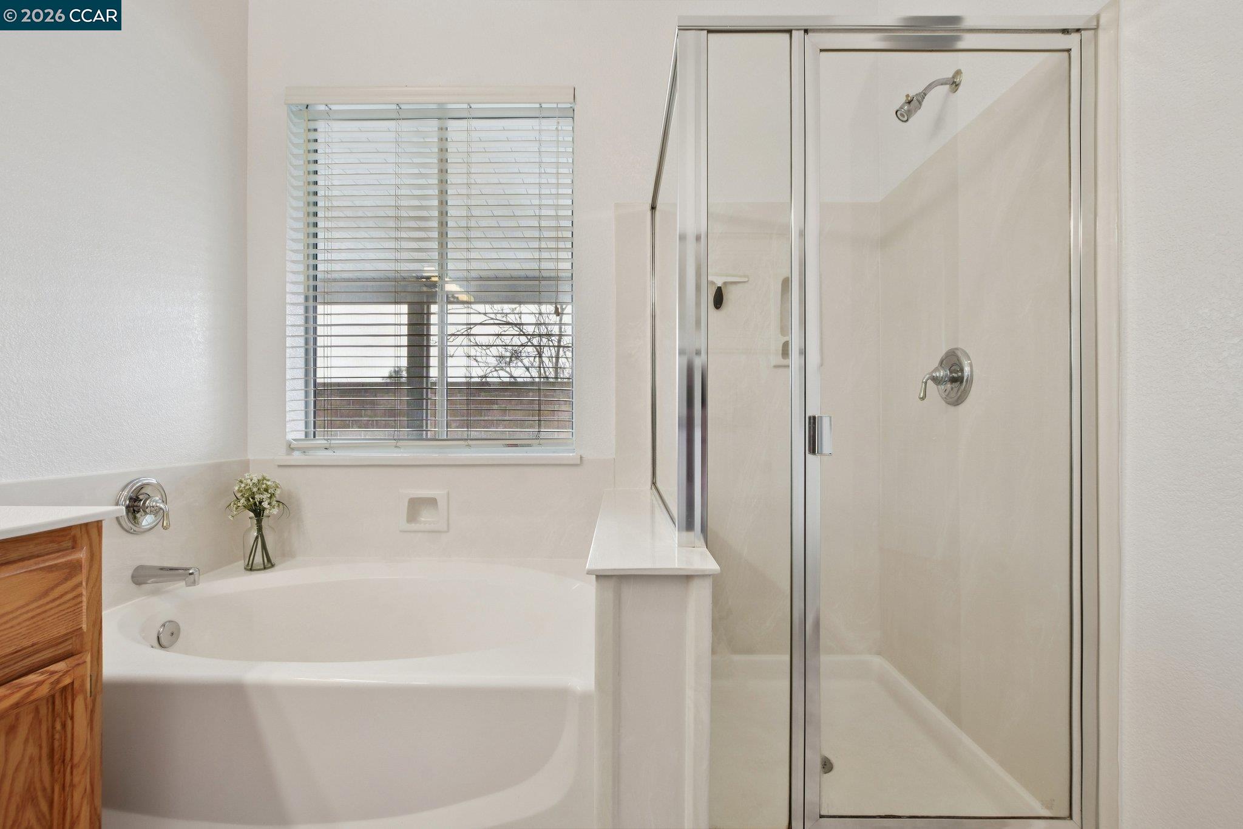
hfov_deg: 100.4
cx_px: 622
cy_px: 414
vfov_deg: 77.3
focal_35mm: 15
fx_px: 518
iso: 100
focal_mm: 10
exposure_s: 1/10
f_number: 8
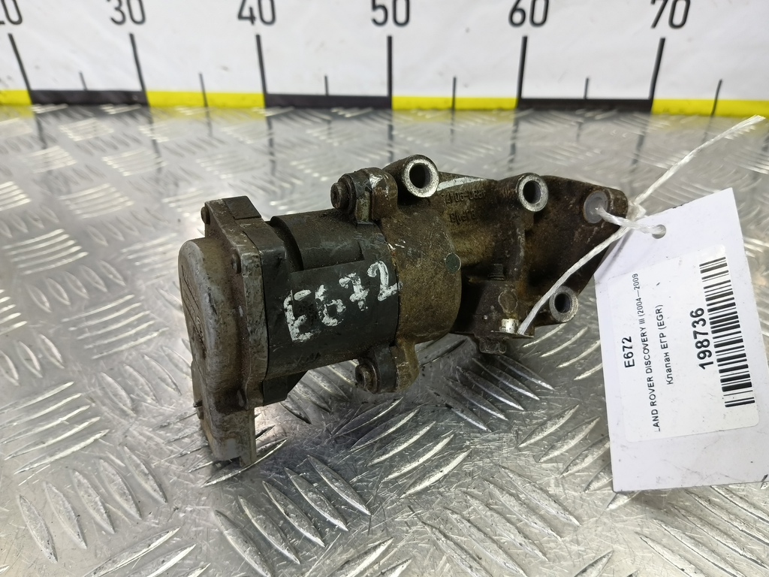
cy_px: 288
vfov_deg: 58.9
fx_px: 511
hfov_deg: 73.9
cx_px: 384
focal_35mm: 23
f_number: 1.6
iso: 153
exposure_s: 1/50
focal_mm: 4.11
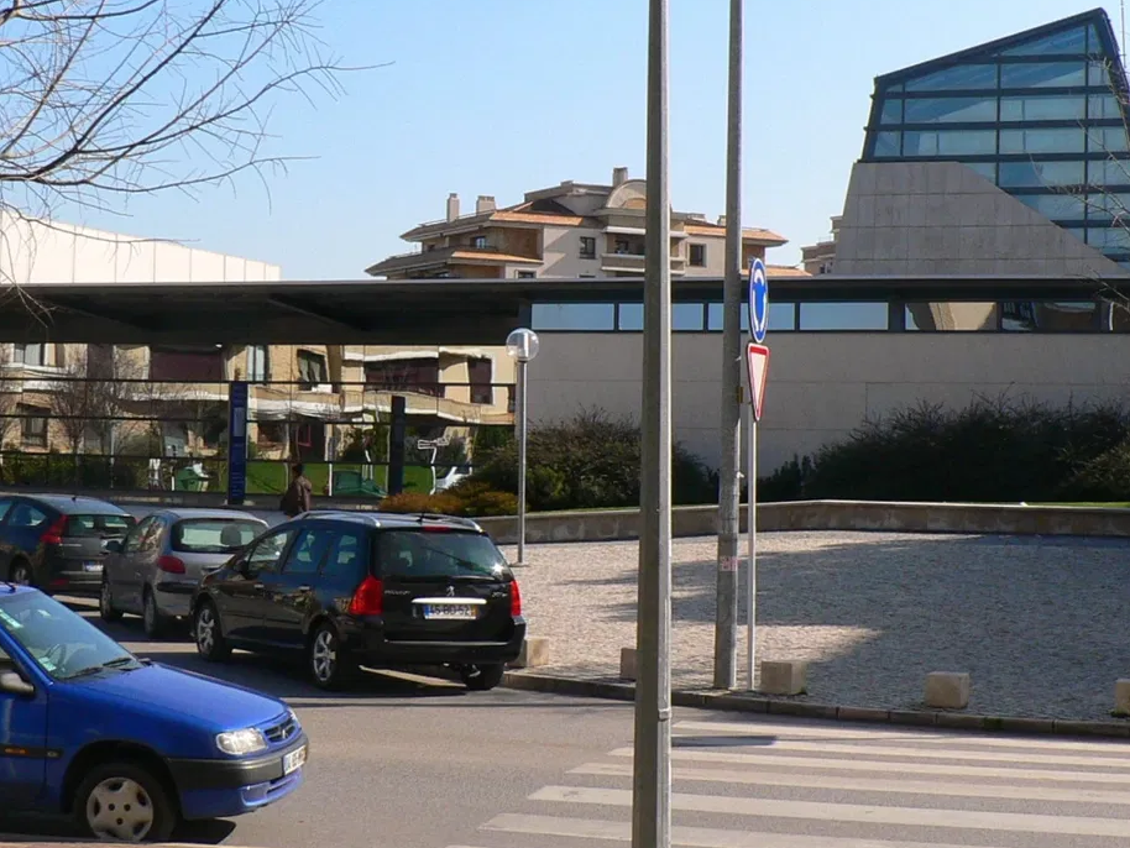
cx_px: 475
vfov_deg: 23.2
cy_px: 308
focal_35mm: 63
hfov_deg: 30.7
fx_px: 2057
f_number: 5.6
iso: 100
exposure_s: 1/500
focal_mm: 6
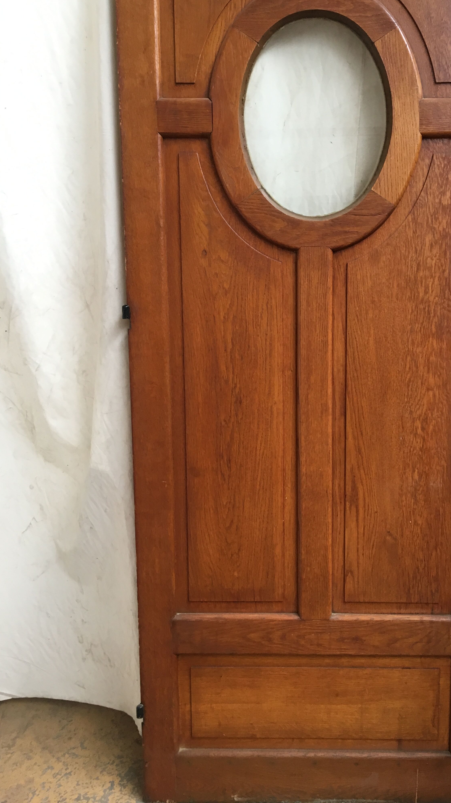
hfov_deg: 36.3
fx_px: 680
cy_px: 399
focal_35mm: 32
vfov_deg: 61.0
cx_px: 303
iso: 100
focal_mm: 4.15
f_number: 2.2
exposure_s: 1/33
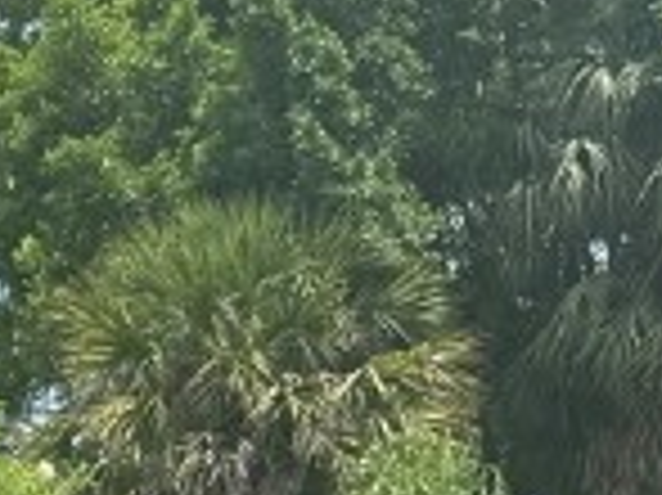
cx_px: -856
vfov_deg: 8.5
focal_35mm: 167
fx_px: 3191
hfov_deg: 10.4
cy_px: 909
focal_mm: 6.76
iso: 80
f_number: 1.78
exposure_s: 1/2710
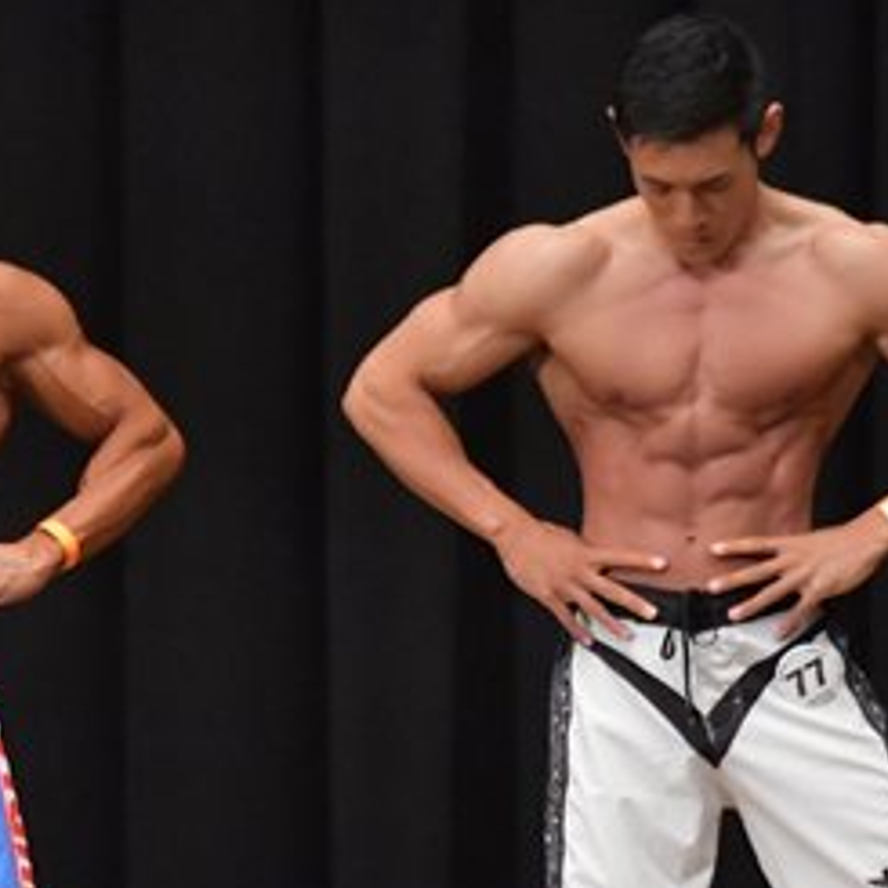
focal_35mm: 582
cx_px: 45
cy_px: 776
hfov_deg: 3.0
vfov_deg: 3.0
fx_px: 16891
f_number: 5.6
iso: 6400
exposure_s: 1/400
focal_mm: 145
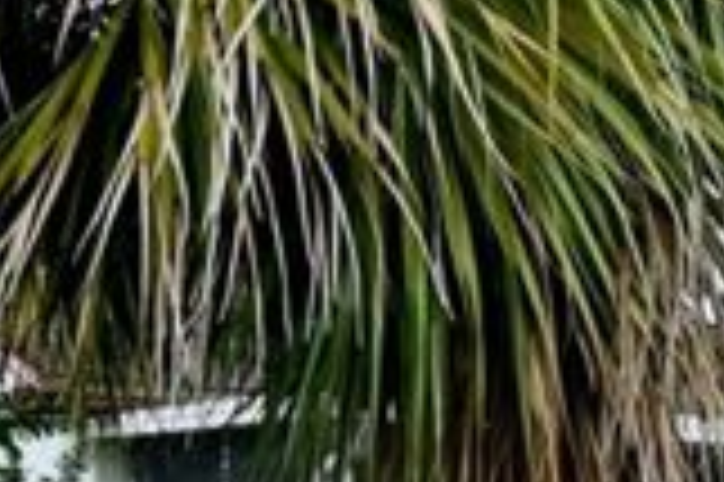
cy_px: 655
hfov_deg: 15.4
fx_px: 2109
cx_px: 1464
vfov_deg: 12.5
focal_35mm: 105
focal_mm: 16
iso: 250
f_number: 5
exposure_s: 1/100
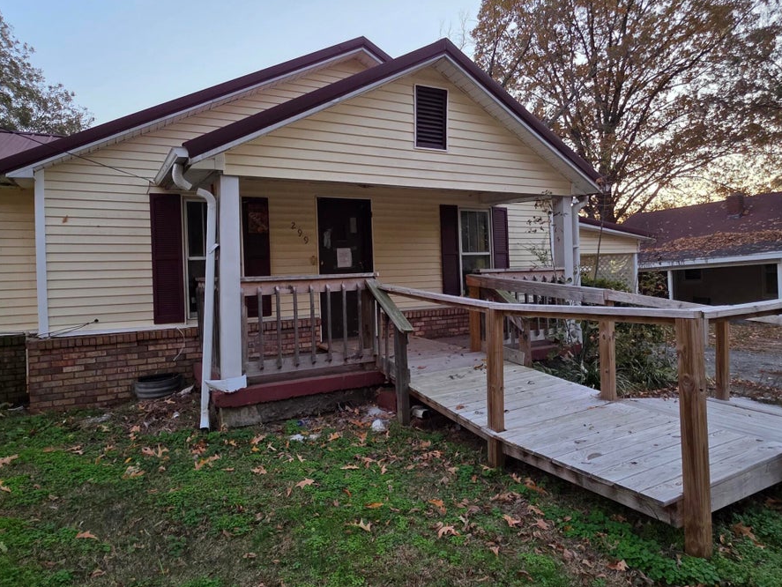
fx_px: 452
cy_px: 288
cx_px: 371
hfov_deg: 81.7
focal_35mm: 20
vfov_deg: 66.0
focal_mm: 2.2
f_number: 1.9
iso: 200
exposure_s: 1/60
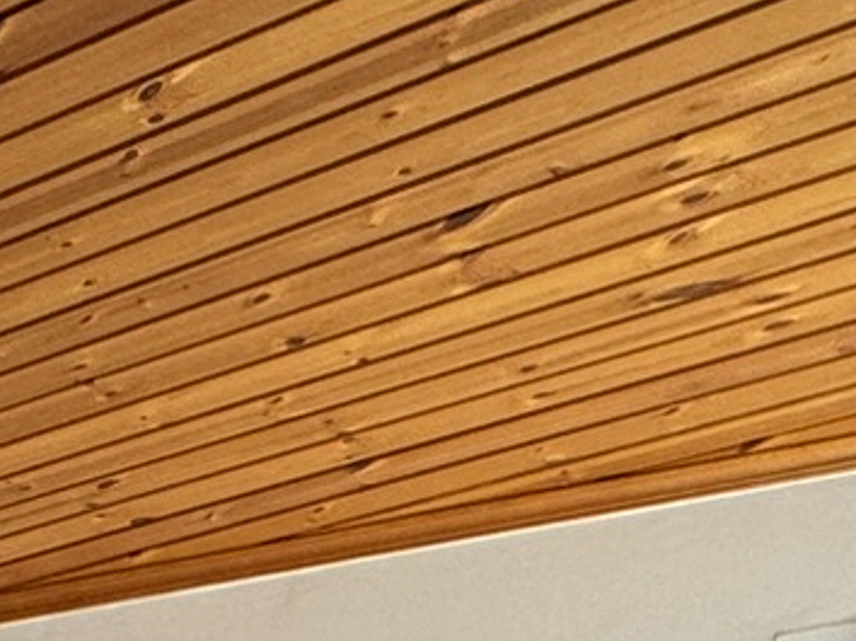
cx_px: -796
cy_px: 1713
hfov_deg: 17.9
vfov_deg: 12.4
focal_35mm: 81
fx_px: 2002
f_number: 2.2
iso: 125
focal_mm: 2.22
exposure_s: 1/100
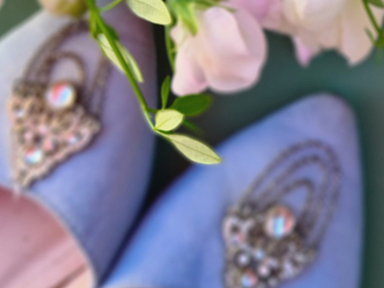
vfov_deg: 15.3
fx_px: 1021
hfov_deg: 21.0
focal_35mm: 92
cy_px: -86
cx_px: 319
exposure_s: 1/166
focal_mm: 5.4
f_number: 1.8
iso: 50
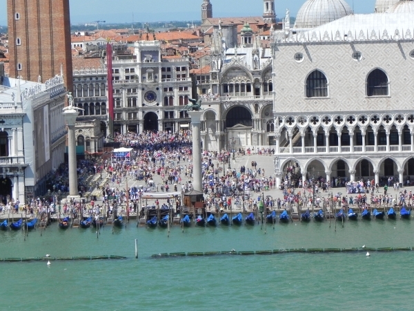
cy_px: 156
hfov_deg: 13.7
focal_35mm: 144
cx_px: 207
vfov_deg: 10.3
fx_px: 1722
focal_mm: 25.7
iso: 160
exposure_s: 1/439
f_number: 7.1
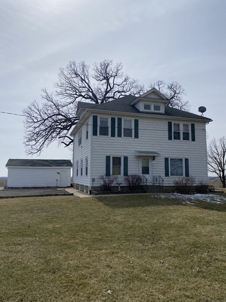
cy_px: 151
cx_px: 113
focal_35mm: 26
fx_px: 226
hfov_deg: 53.1
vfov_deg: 67.3
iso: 32
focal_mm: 4.25
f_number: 1.8
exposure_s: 1/9615
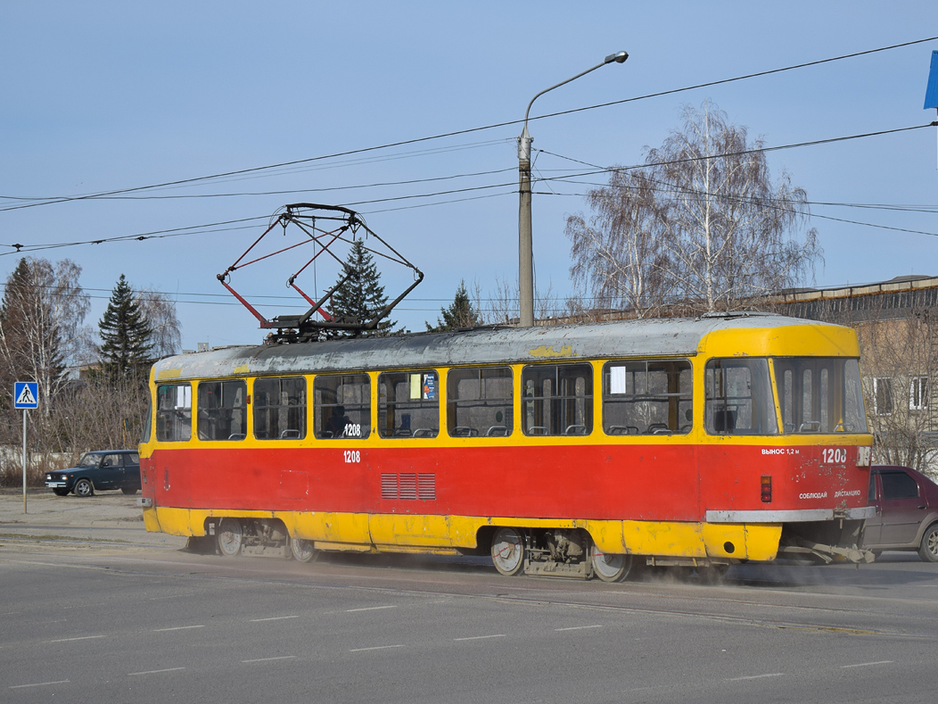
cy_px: 349
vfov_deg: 18.7
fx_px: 2141
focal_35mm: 79
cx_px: 504
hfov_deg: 24.7
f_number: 5.6
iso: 200
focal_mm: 48
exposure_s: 1/1250
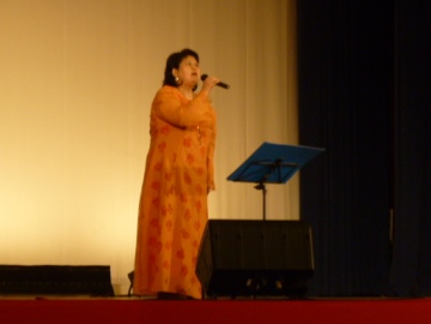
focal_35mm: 133
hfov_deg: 14.8
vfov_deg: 11.1
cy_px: 156
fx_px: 1656
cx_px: 166
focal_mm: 19.1
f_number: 5.4
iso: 320
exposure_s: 1/60
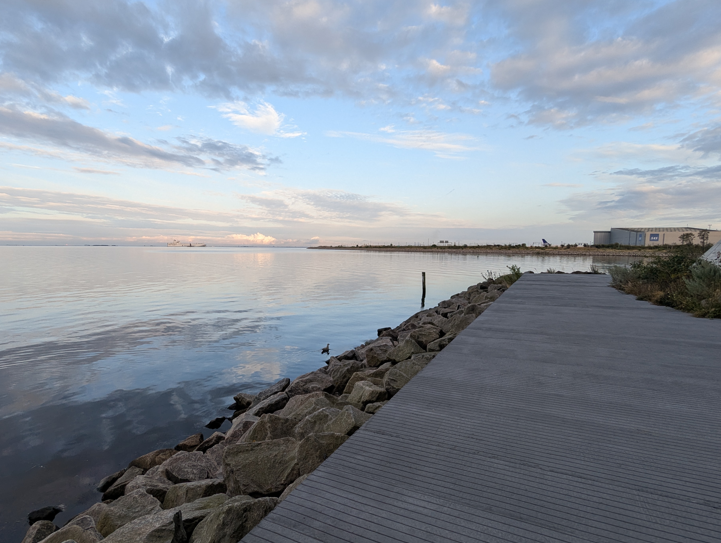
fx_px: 375
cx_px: 327
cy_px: 286
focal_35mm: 18
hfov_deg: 87.4
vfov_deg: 71.7
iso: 67
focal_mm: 2.35
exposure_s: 1/375
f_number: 2.2
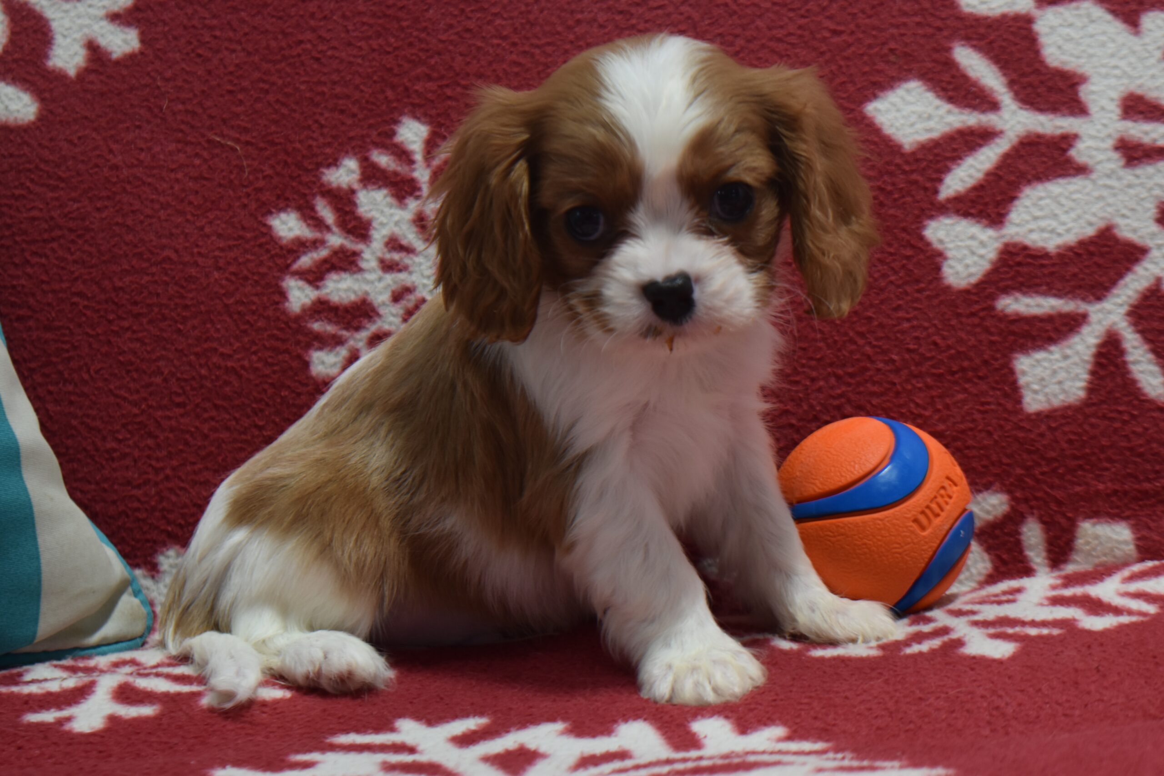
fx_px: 2667
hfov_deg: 24.6
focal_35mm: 82
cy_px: 388
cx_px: 582
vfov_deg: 16.6
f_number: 5.6
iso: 450
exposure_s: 1/60
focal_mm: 55
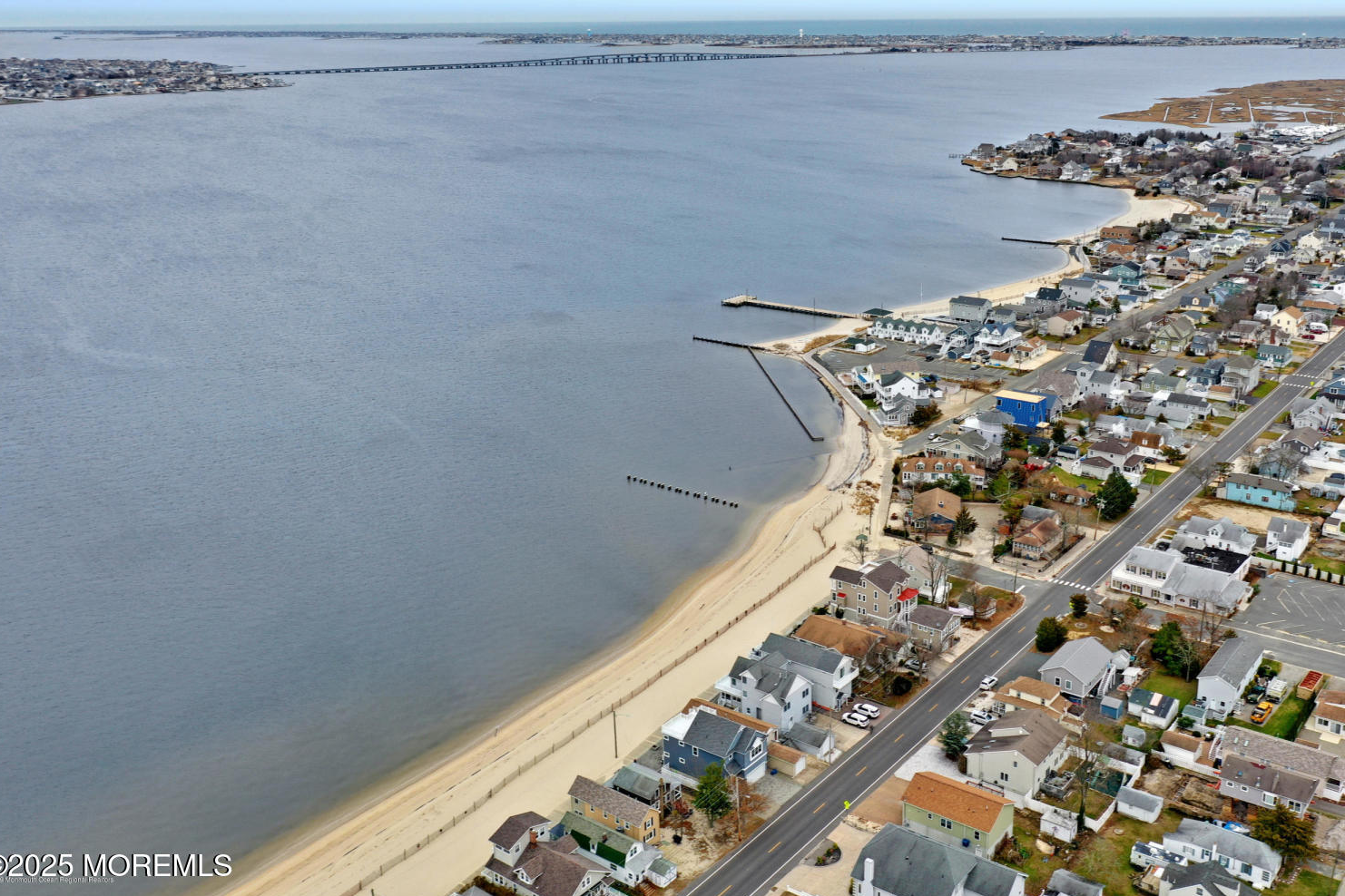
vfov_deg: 38.8
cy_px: 370
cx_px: 797
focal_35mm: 34
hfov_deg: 55.4
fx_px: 1270
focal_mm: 10.3
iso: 100
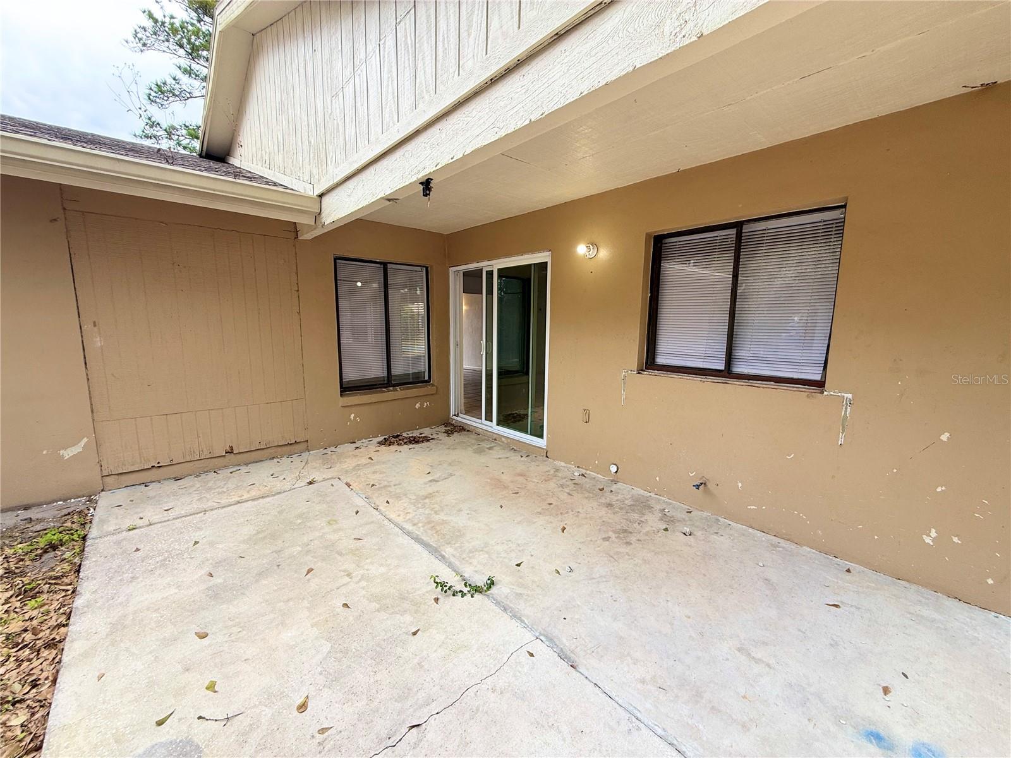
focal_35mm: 14
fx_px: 409
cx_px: 506
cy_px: 379
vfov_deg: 85.7
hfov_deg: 102.1
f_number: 2.2
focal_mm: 2.22
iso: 50
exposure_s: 1/99
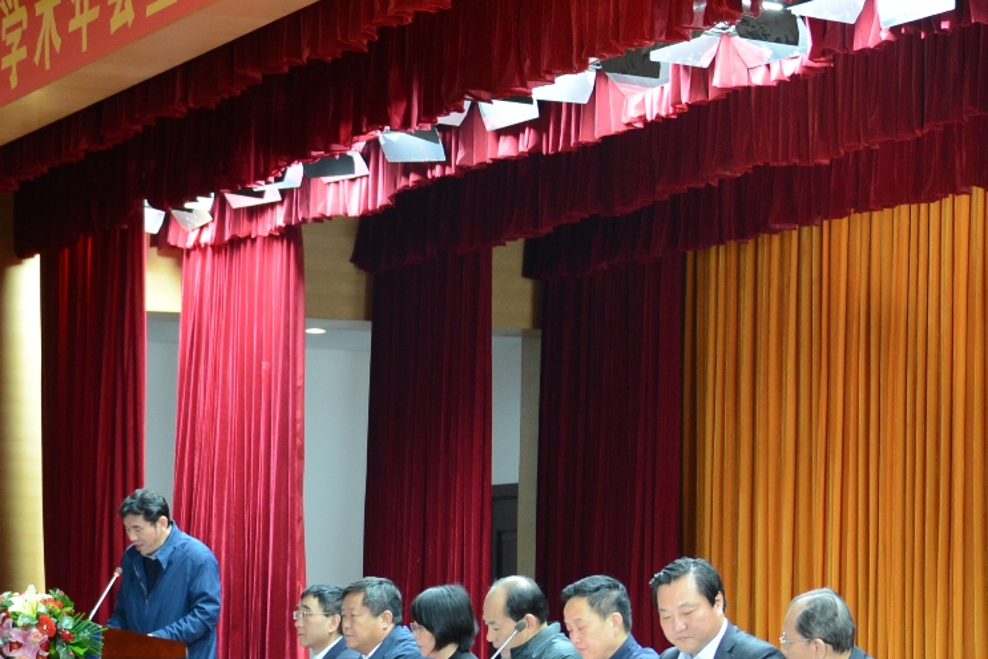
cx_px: 1154
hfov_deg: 16.1
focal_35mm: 123
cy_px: 421
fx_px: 3377
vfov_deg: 11.1
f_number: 3.5
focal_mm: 38
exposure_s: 1/50
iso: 1000
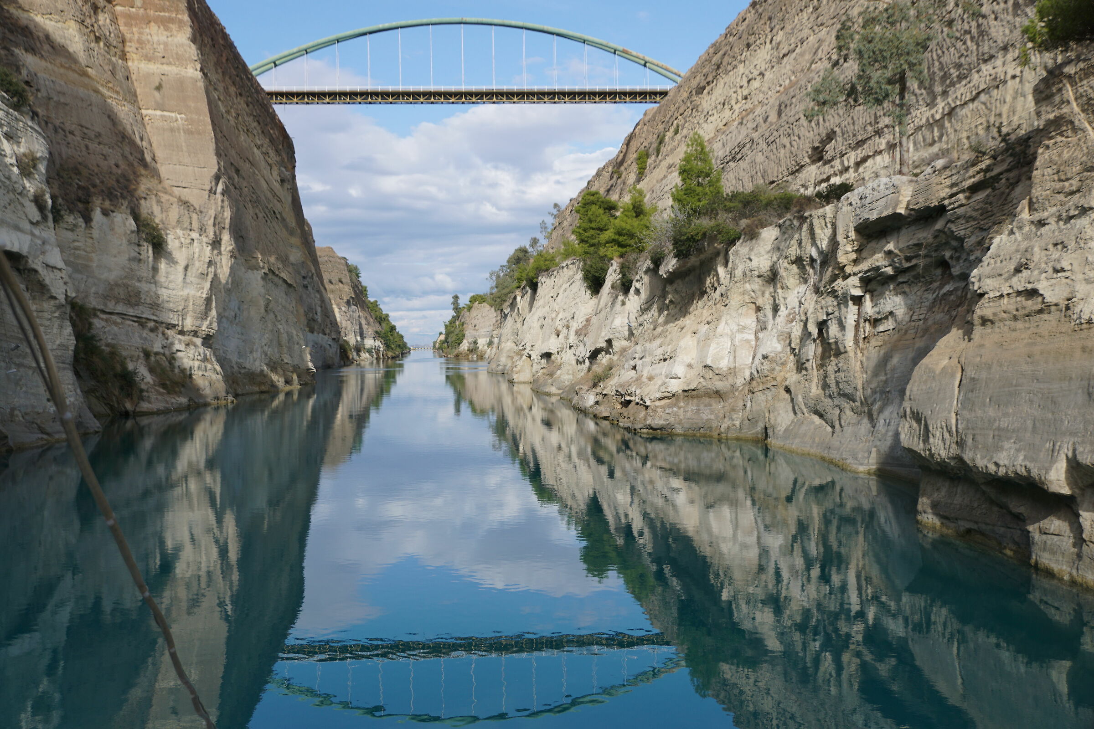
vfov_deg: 34.2
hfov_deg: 49.6
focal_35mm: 39
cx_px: 547
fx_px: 1185
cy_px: 364
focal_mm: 26
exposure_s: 1/250
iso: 100
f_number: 7.1
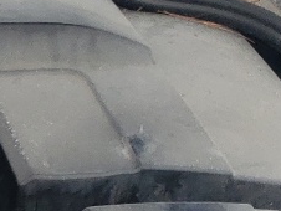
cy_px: 468
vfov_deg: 7.6
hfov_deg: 9.3
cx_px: -440
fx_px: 1495
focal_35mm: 184
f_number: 1.5
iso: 50
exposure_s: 1/556
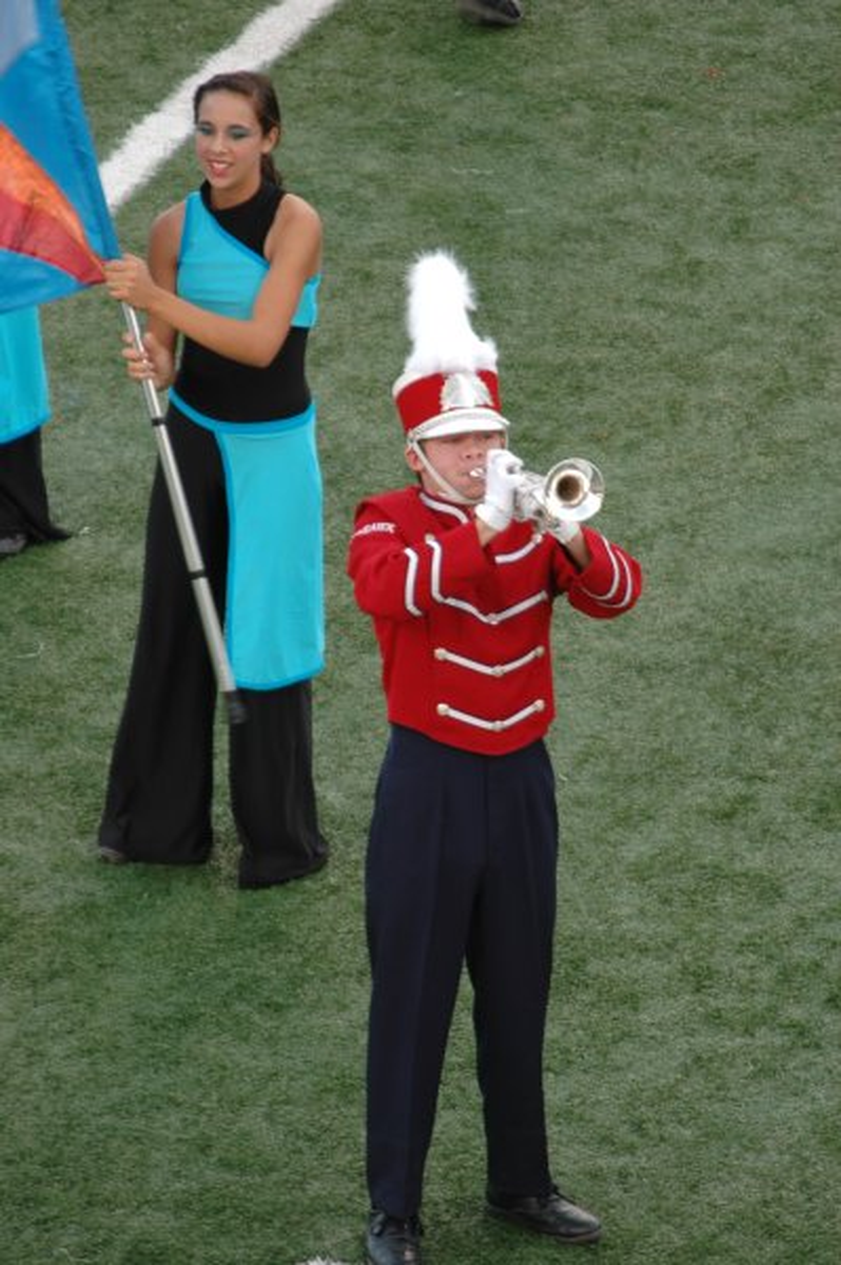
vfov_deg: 3.4
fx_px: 21060
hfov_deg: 2.3
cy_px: 632
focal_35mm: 600
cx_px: 420
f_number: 5.6
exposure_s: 1/60
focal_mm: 400
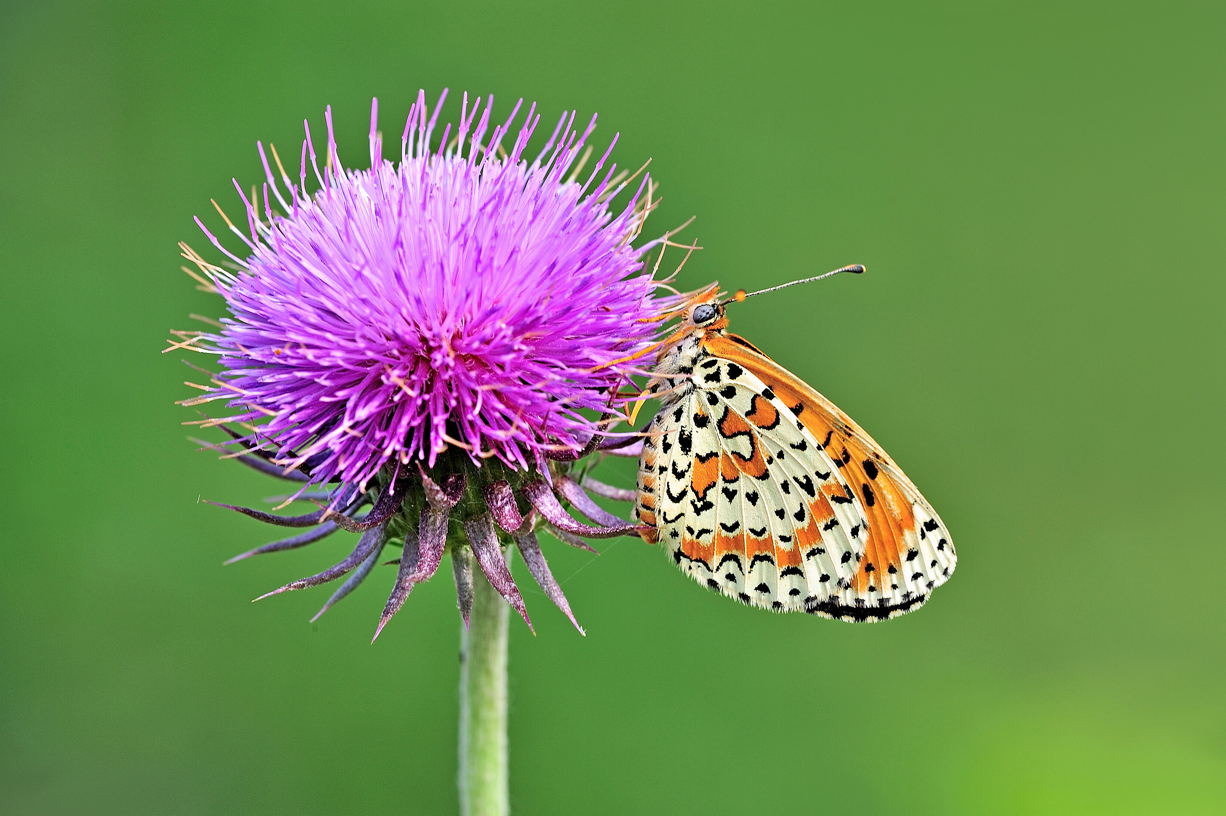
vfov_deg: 7.6
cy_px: 408
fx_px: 6125
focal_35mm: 180
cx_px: 613
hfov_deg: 11.4
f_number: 11
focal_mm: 180
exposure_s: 1/80
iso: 200
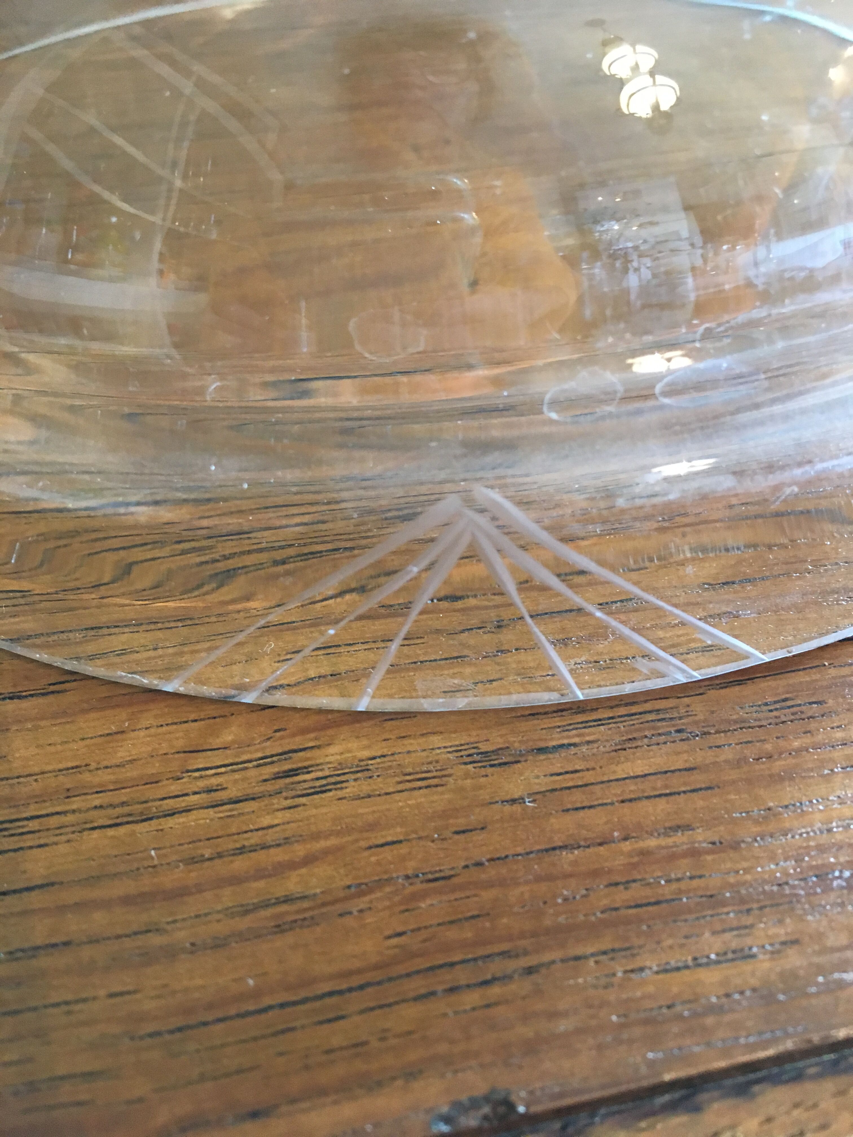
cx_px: 426
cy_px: 568
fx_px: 953
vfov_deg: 61.7
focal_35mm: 29
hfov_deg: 48.2
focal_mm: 4.15
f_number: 2.2
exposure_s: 1/20
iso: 200
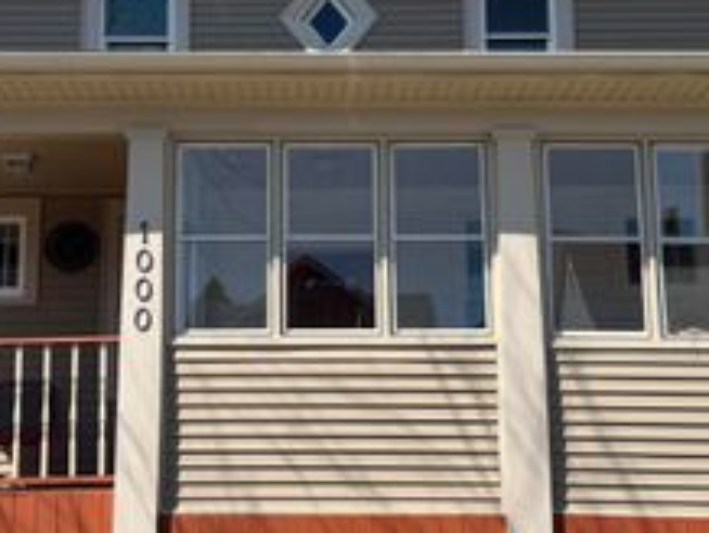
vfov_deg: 26.6
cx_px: 325
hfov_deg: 34.9
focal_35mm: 55
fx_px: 1128
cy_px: 249
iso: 80
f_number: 1.78
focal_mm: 6.76
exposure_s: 1/4167
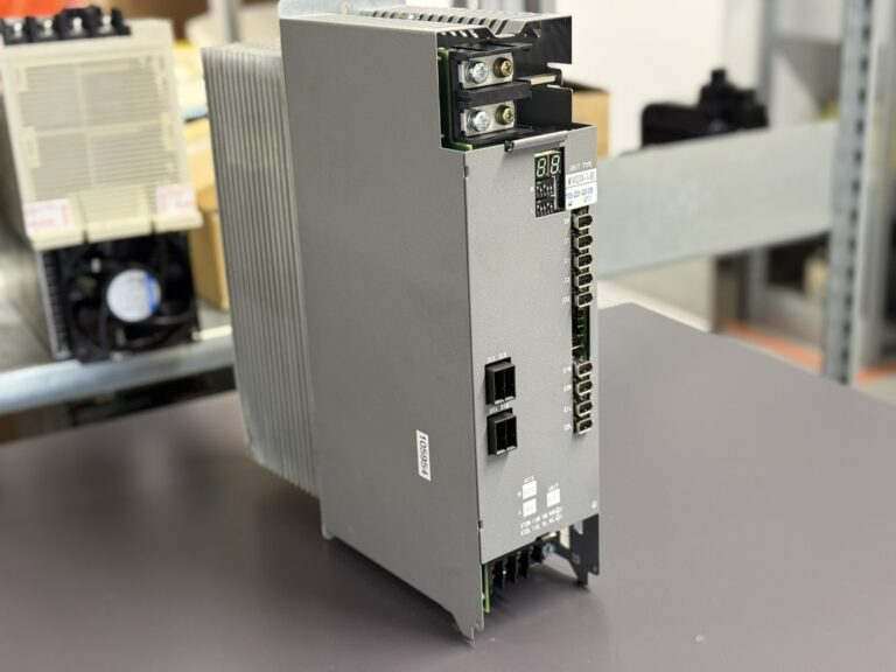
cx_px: 448
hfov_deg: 39.7
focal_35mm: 48
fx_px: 1242
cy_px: 336
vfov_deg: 30.3
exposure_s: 1/33
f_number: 1.78
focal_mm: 6.76
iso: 250
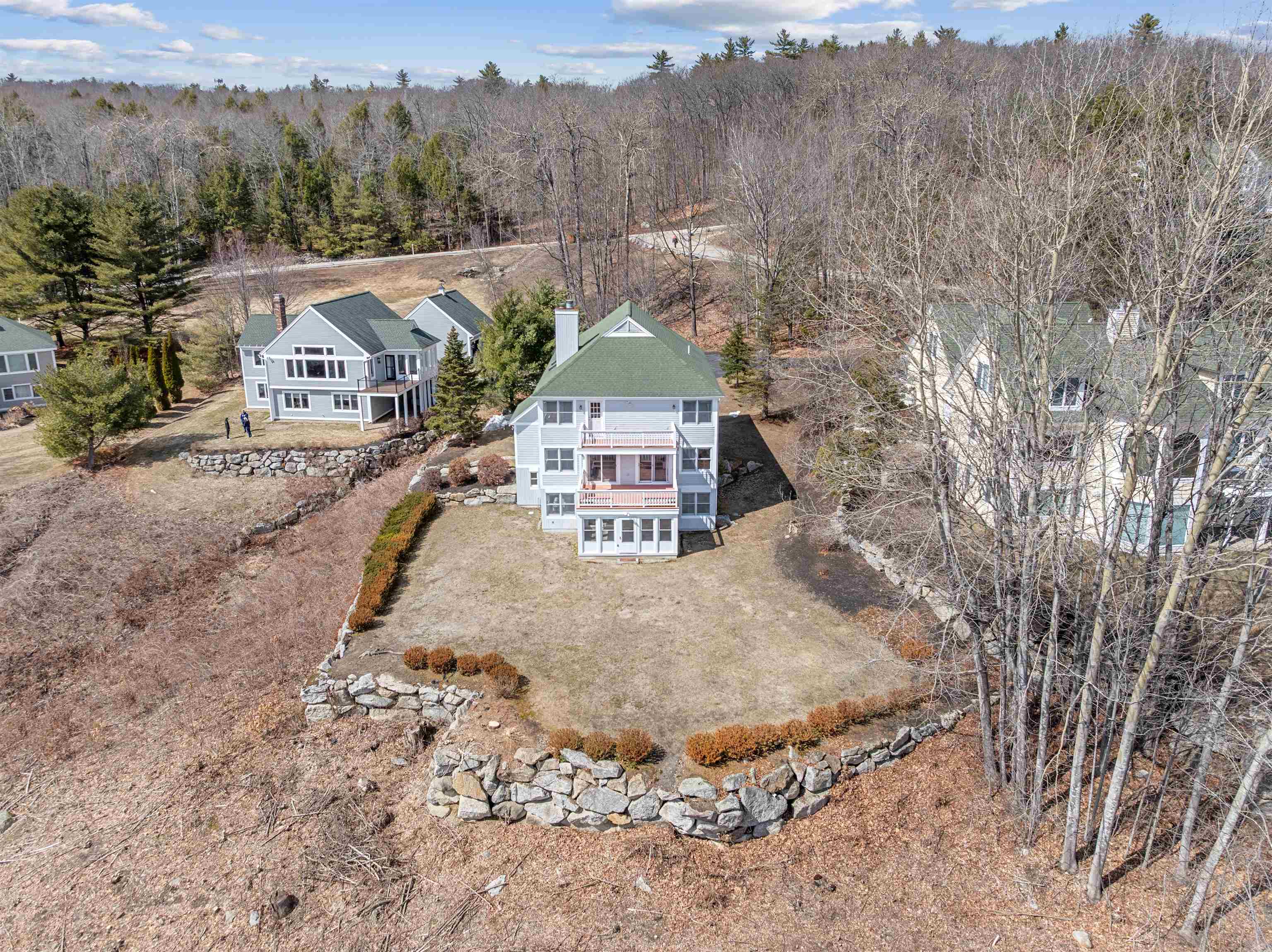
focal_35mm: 24
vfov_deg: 56.8
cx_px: 636
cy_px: 476
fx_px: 881
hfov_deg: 71.6
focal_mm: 12.29
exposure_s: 1/1250
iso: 120
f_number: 2.8
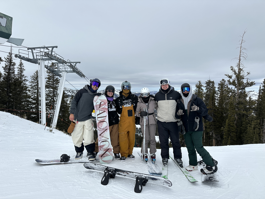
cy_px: 100
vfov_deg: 56.8
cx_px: 132
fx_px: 184
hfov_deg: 71.6
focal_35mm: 24
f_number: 1.78
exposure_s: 1/5000
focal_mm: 6.86
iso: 80
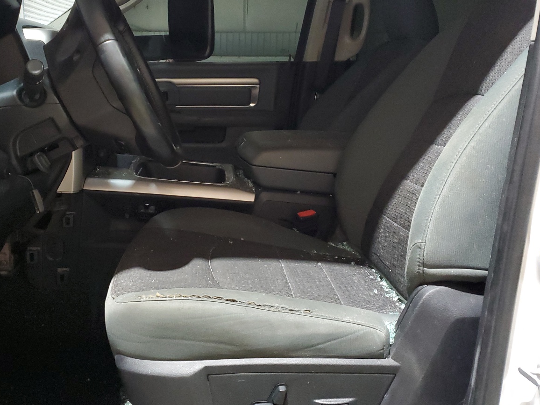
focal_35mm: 36
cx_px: 220
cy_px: 153
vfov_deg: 39.4
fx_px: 562
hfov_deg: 51.1
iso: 311
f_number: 1.5
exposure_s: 1/30
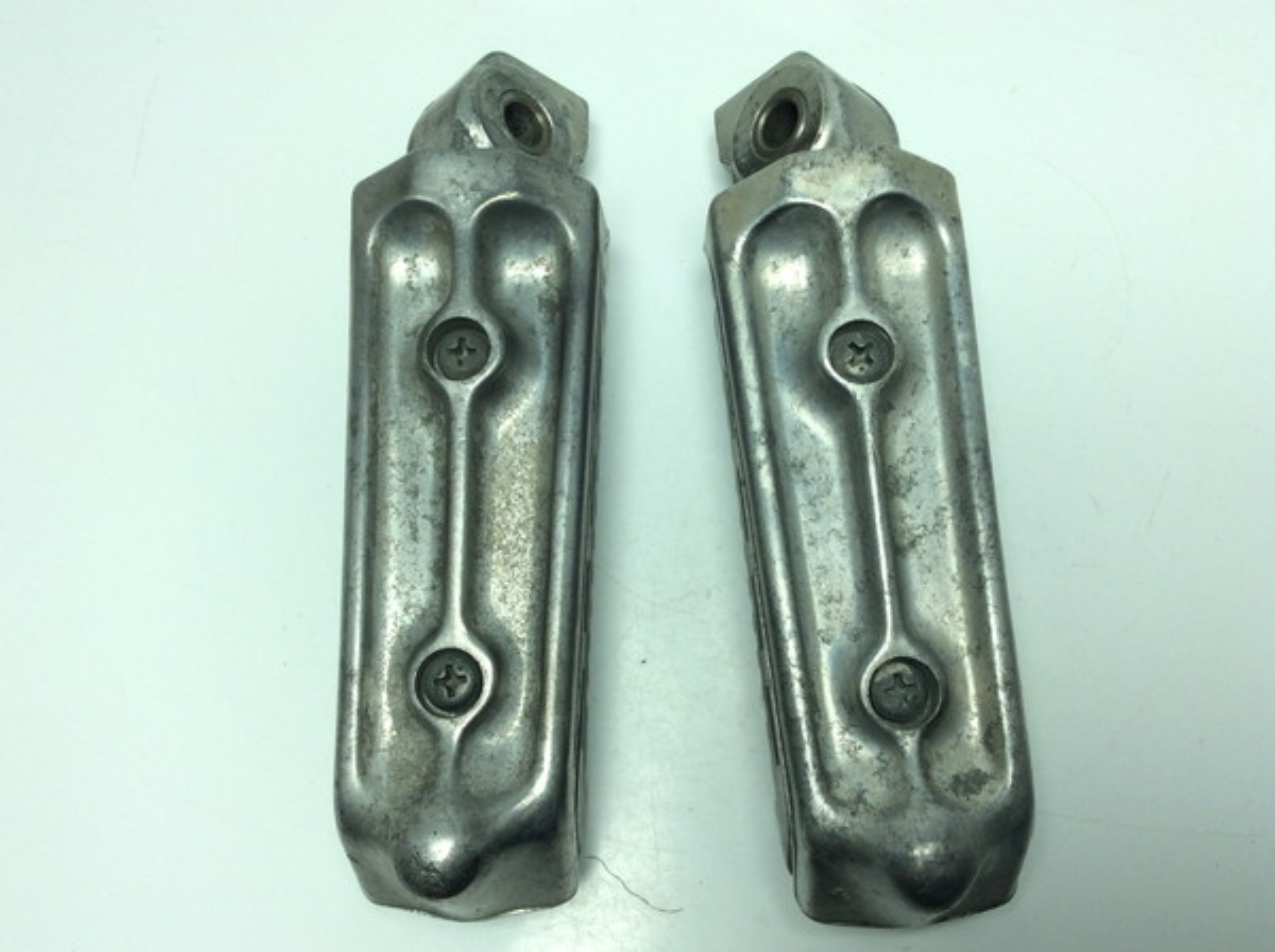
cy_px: 476
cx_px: 638
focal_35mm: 32
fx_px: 1177
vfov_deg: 44.0
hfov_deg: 56.9
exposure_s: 1/420
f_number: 2.4
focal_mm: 3.3
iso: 32
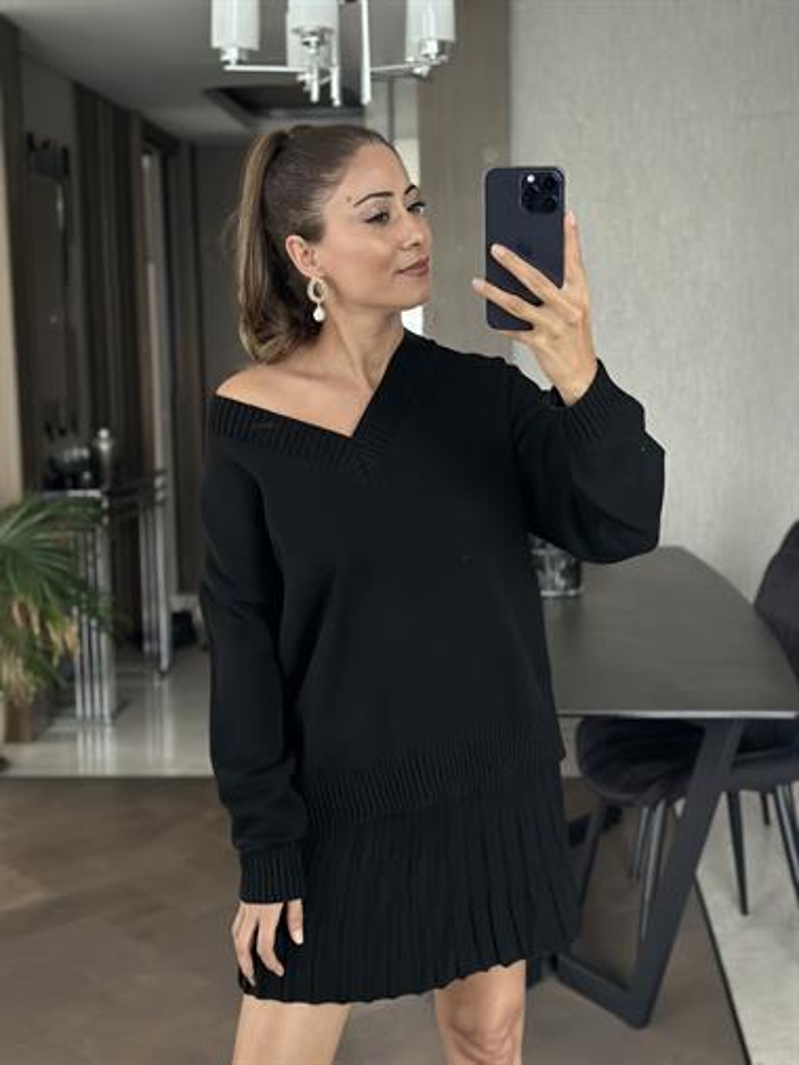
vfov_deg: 39.6
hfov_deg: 30.3
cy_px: 532
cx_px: 400
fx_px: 1476
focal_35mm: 48
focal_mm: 6.86
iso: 500
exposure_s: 1/40
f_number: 1.78
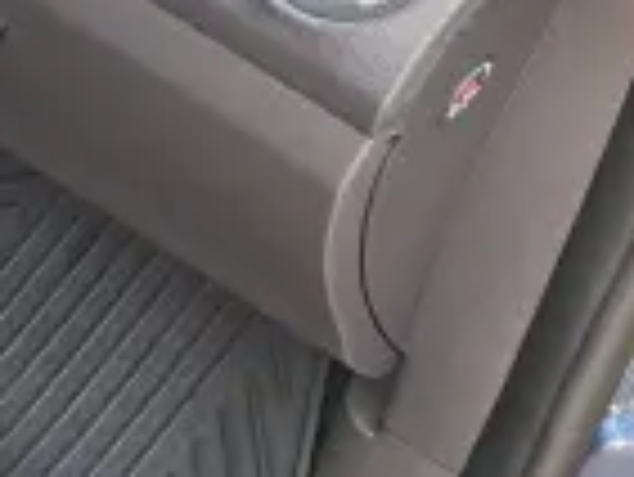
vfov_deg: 12.4
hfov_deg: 14.8
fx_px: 2163
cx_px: -454
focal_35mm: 118
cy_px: -18
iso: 125
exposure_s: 1/60
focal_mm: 4.25
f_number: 1.8
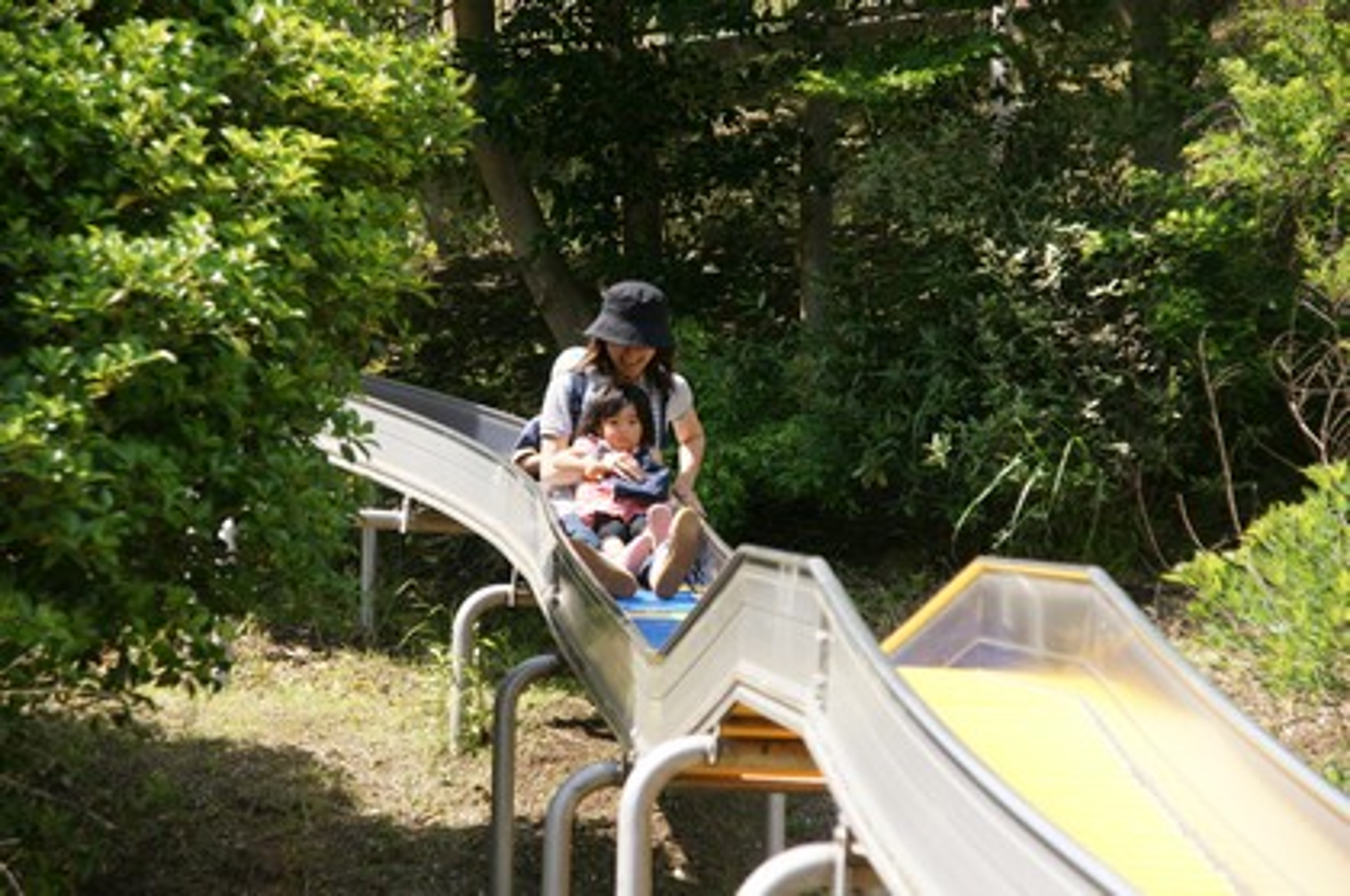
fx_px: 4214
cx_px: 675
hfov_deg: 18.2
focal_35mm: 112
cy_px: 448
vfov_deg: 12.1
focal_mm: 75
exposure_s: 1/320
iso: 200
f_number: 6.3
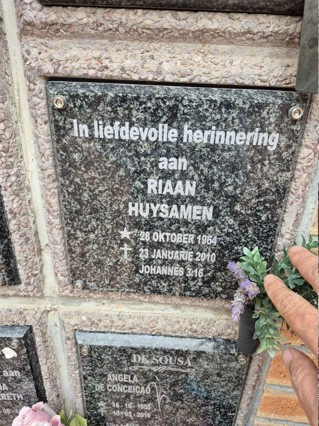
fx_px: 283
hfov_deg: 58.9
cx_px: 160
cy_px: 213
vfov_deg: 73.9
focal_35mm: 23
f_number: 1.8
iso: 80
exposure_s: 1/180
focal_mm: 5.4
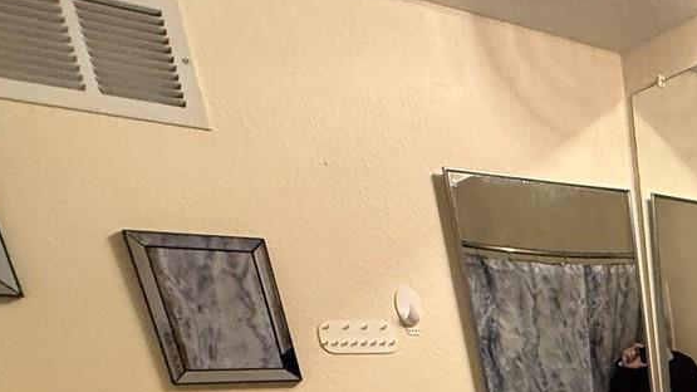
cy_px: 680
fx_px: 813
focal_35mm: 44
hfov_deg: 34.2
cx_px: 892
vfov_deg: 20.4
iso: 400
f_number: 2.2
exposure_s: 1/60
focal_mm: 2.22
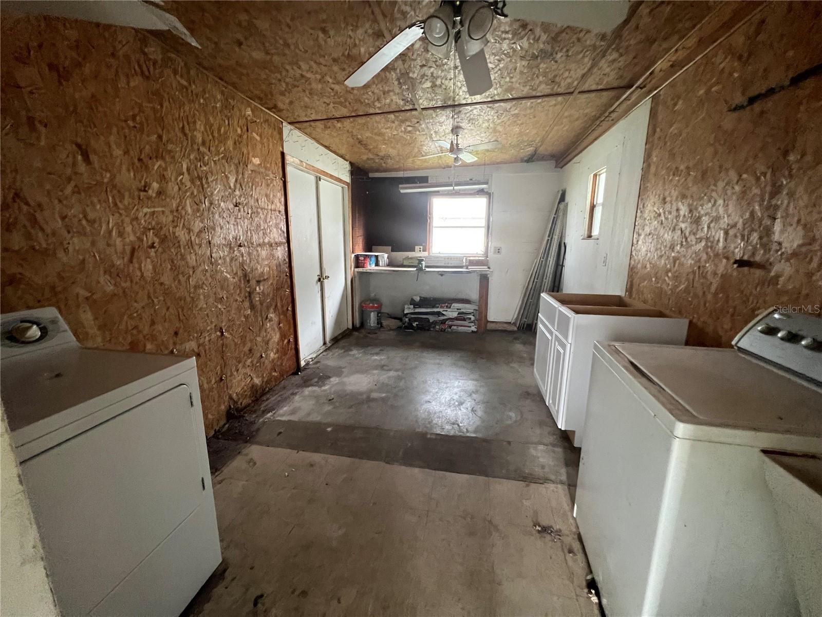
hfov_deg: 106.2
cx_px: 411
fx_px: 309
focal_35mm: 13
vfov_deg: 89.9
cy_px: 308
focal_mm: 1.57
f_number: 1.8
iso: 640
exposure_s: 1/60
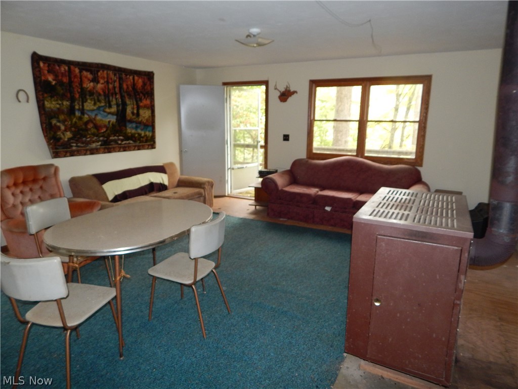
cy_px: 194
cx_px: 259
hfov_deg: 76.4
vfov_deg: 61.1
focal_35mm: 22
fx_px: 329
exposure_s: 1/30
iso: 200
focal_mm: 4
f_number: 3
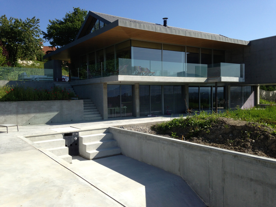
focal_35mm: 33
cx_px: 138
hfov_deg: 55.4
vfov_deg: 42.9
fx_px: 263
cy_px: 104
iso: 50
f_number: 2.4
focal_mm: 4.13
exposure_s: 1/1261
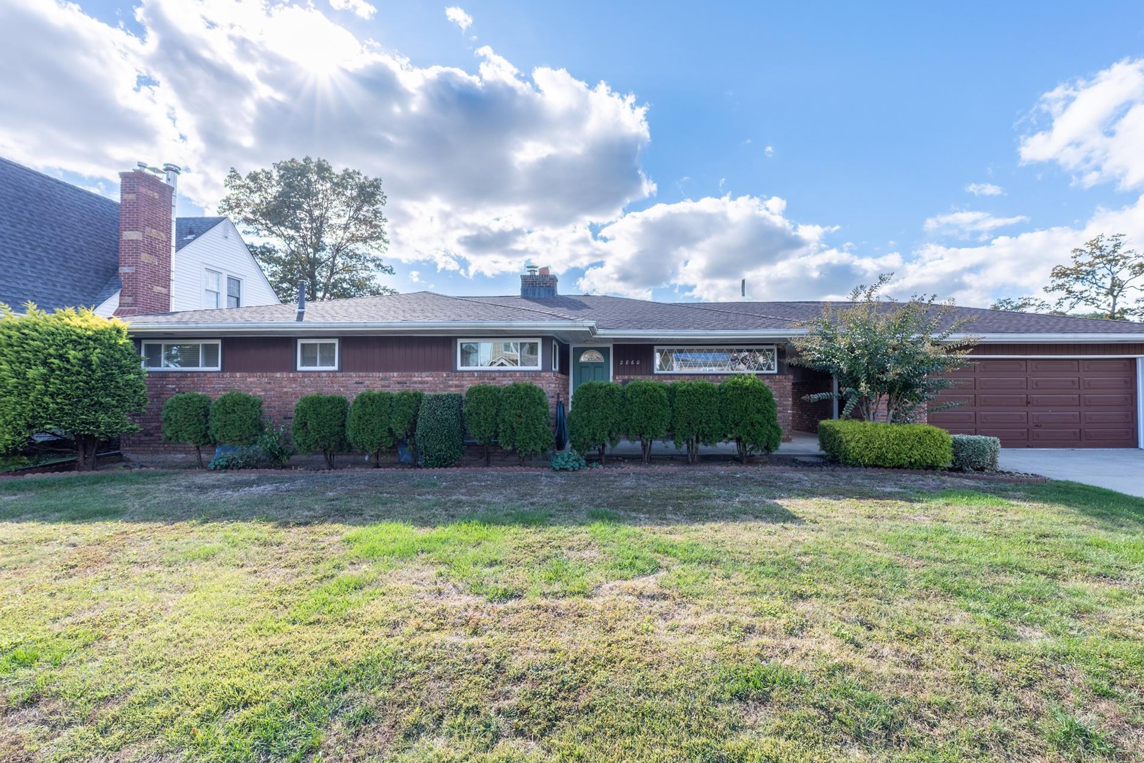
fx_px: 477
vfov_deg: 77.3
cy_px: 385
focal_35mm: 15
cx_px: 605
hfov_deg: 100.3
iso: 400
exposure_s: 1/2000
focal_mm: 14
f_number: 8
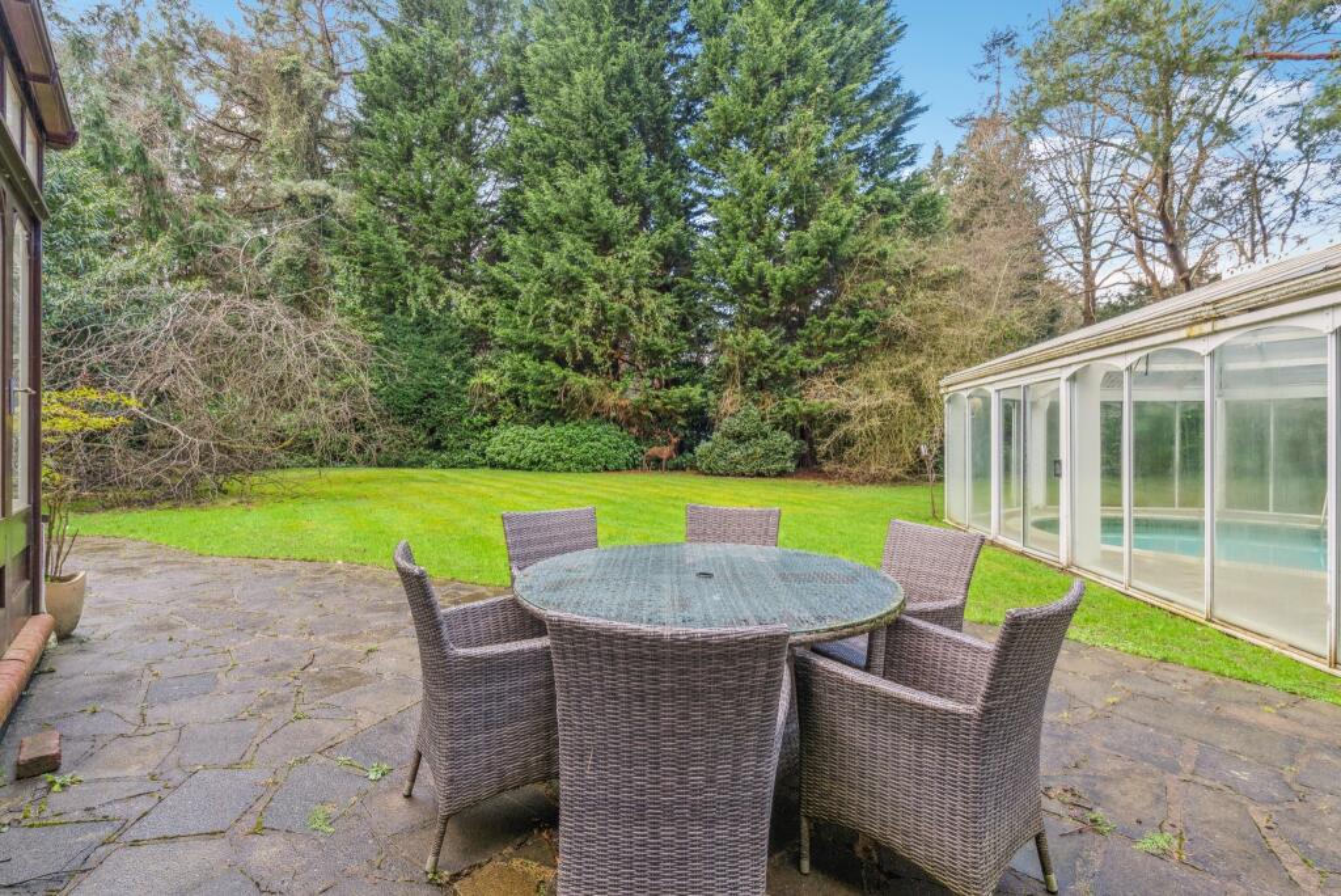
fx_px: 596
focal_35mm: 16
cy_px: 448
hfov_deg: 96.7
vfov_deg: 73.8
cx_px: 670
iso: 640
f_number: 11
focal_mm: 16
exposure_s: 1/50
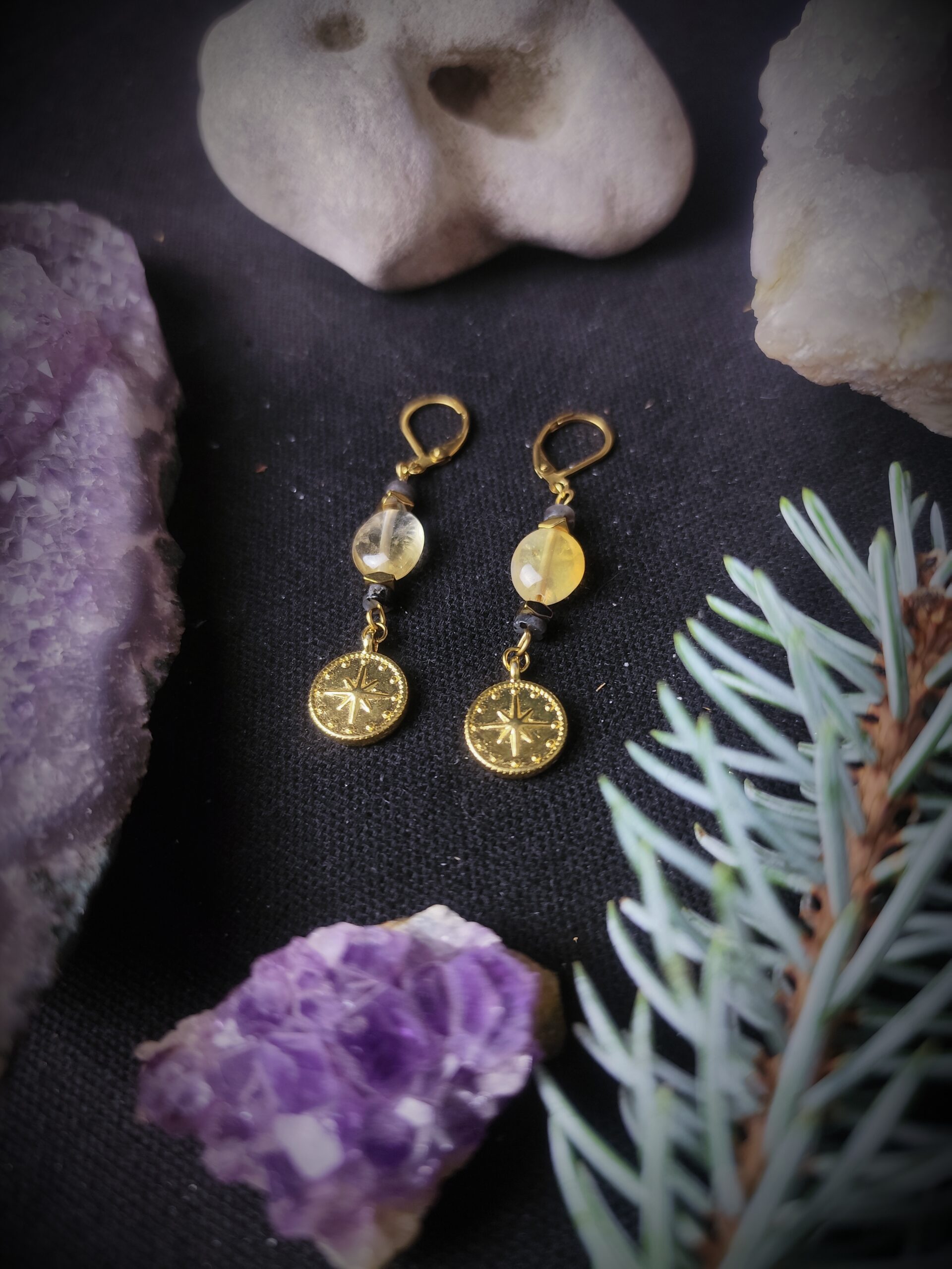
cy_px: 634
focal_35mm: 23
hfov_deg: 58.9
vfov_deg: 73.9
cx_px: 476
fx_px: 843
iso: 320
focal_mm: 6.19
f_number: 1.65
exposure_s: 1/100
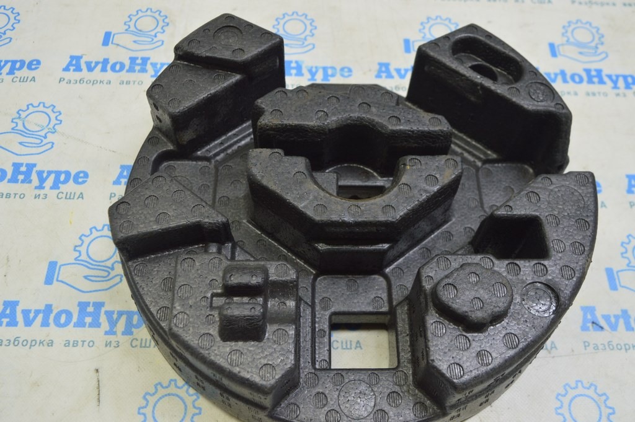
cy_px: 211
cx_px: 318
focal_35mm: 34
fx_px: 608
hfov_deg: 55.1
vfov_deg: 38.3
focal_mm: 23
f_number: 5.6
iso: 400
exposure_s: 1/20
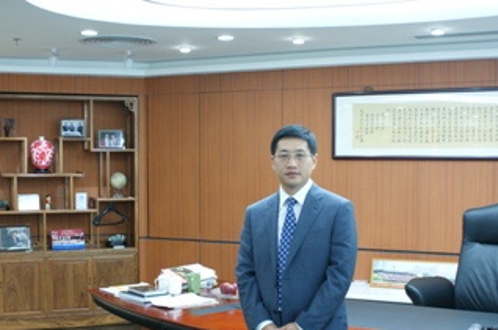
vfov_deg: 24.4
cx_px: 235
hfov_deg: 36.3
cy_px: 230
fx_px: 760
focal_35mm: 55
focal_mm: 26
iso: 400
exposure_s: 1/15
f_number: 4.5
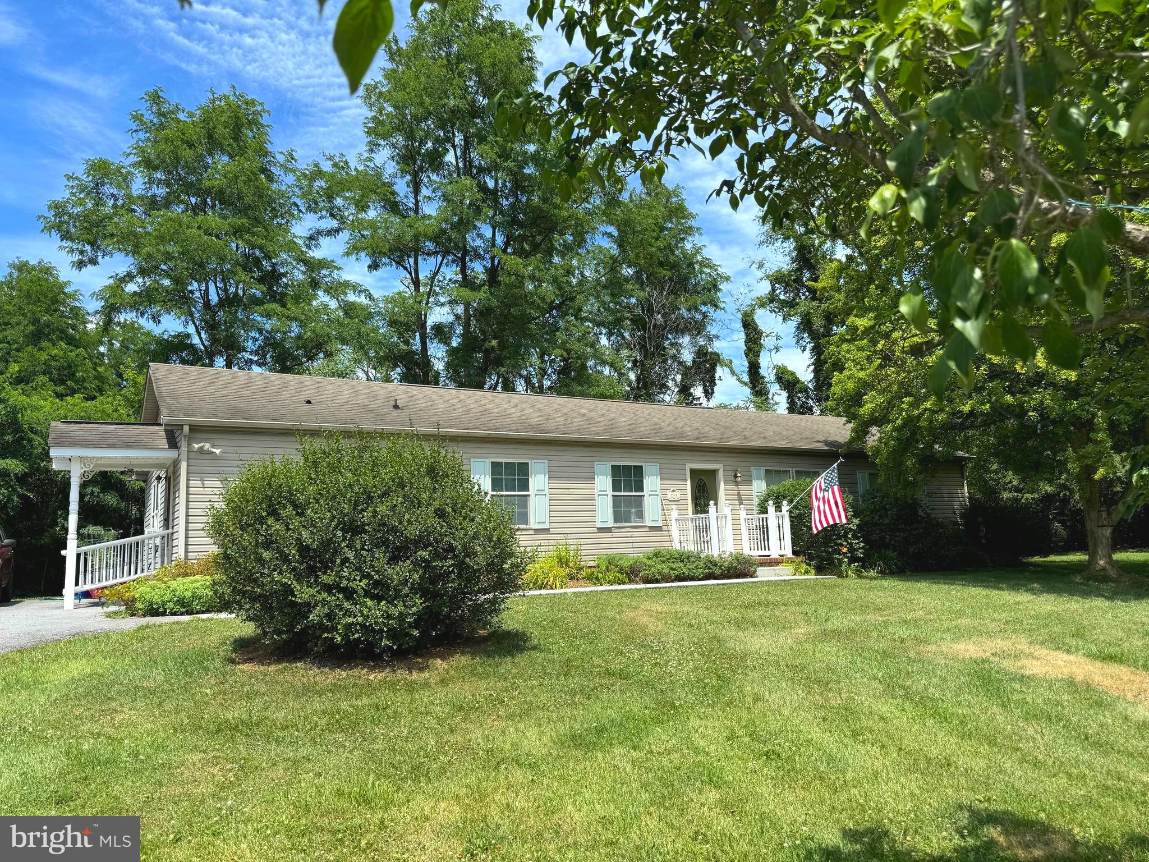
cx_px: 574
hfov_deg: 71.6
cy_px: 431
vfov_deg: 56.8
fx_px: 797
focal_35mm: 24
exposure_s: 1/2331
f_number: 1.78
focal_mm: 6.76
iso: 80
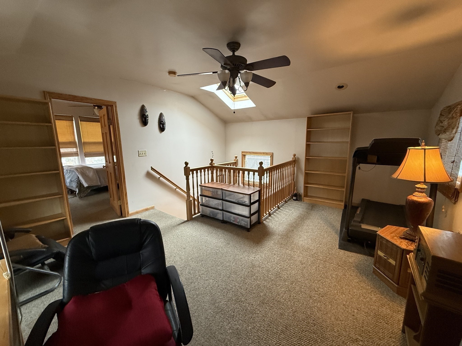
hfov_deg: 102.1
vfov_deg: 85.7
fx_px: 187
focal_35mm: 14
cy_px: 173
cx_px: 231
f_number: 2.2
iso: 320
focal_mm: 2.22
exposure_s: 1/60
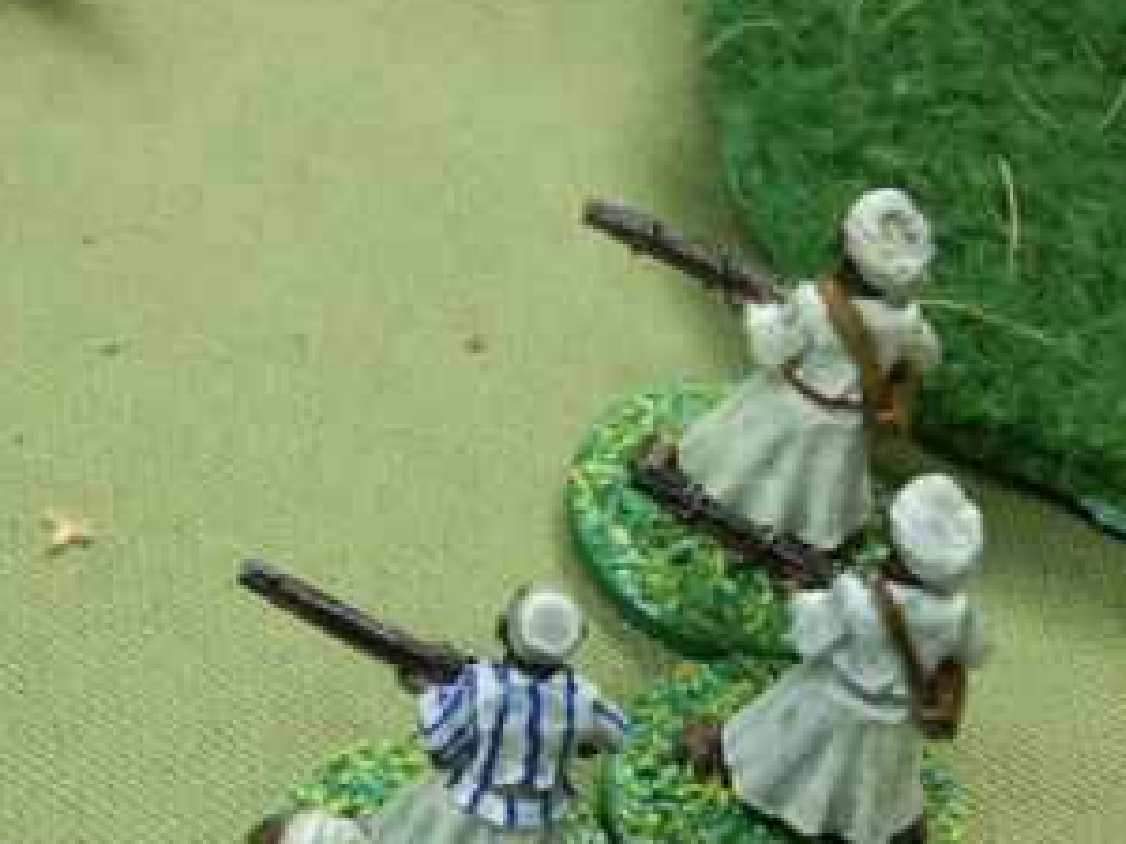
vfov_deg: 13.6
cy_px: 458
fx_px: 3546
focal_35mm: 109
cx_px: 248
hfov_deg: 17.9
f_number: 3.7
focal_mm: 10.99
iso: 200
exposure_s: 1/20
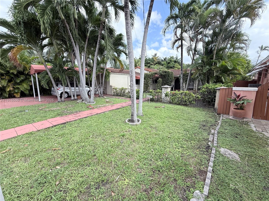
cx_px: 134
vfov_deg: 85.7
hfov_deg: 102.1
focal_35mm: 14
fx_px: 109
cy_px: 100
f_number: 2.2
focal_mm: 2.22
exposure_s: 1/888
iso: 64
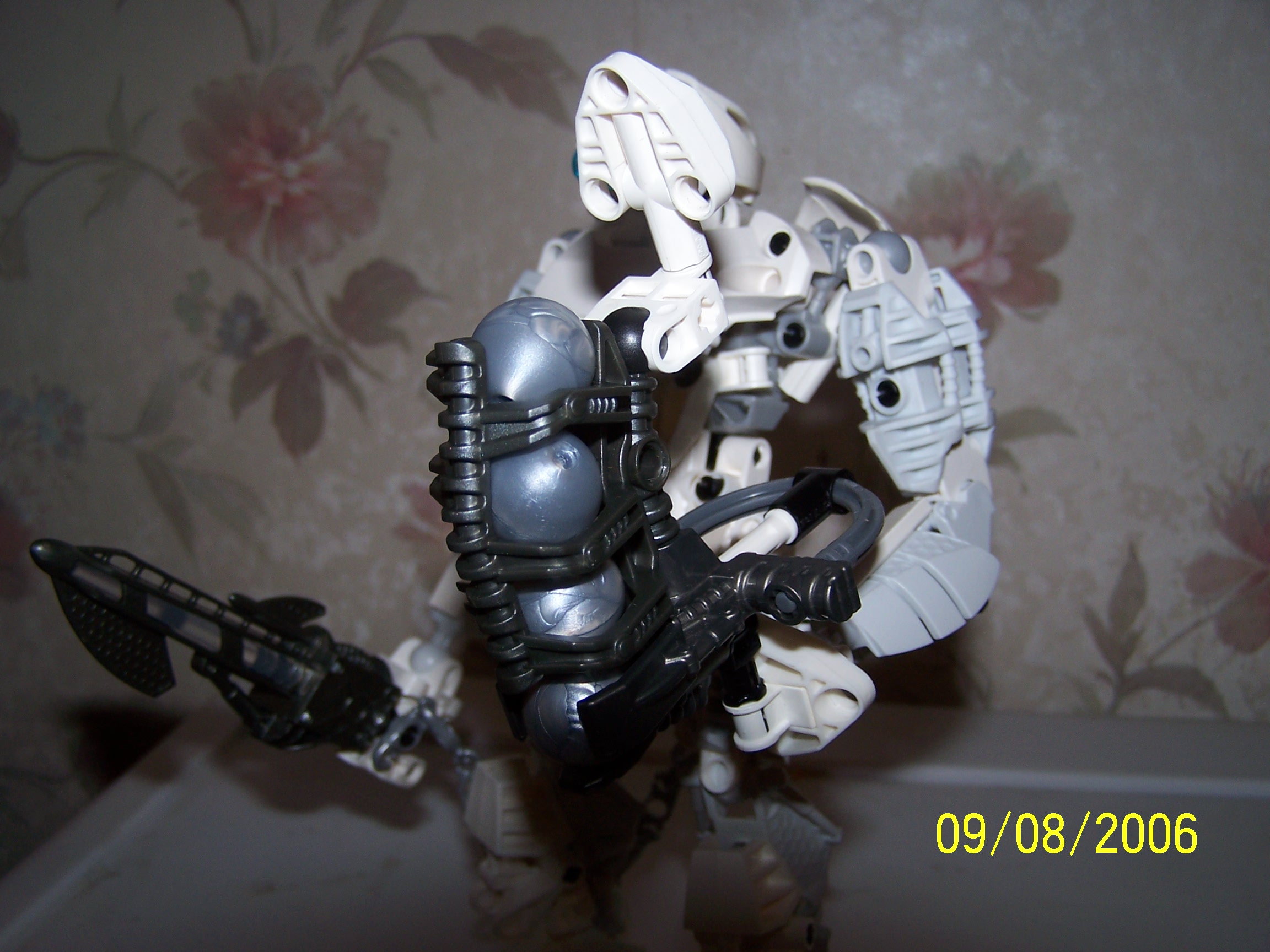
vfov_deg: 37.7
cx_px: 635
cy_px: 476
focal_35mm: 38
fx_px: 1394
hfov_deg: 49.0
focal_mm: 6.3
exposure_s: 1/60
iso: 80
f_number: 2.8
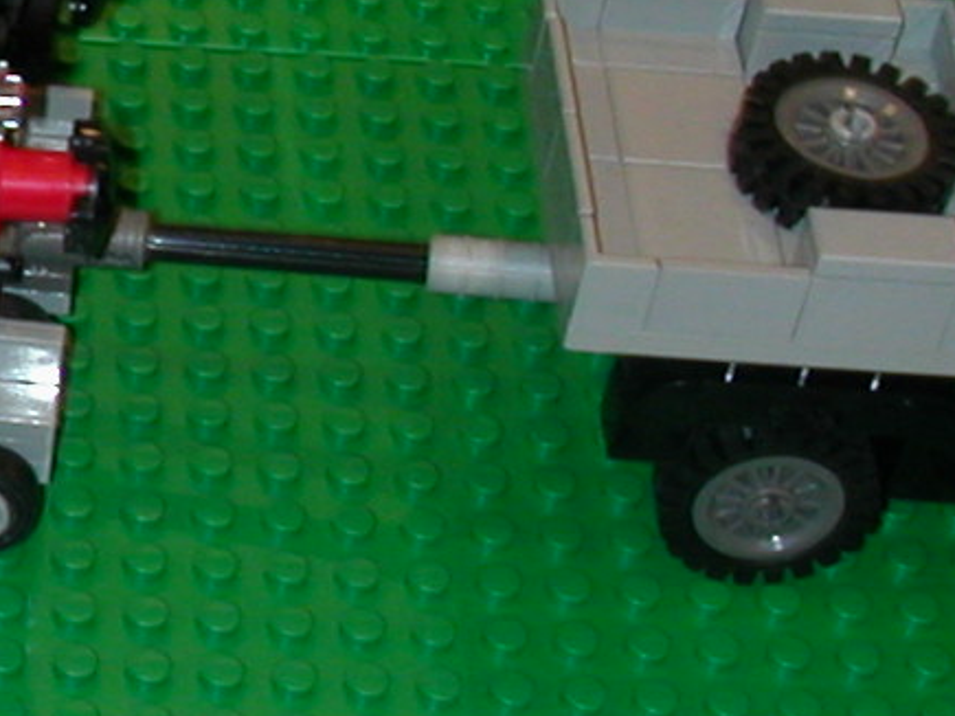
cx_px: -637
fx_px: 3751
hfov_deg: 13.4
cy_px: 393
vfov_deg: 10.9
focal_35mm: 136
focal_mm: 5.6
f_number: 4.5
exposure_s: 1/30
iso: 100
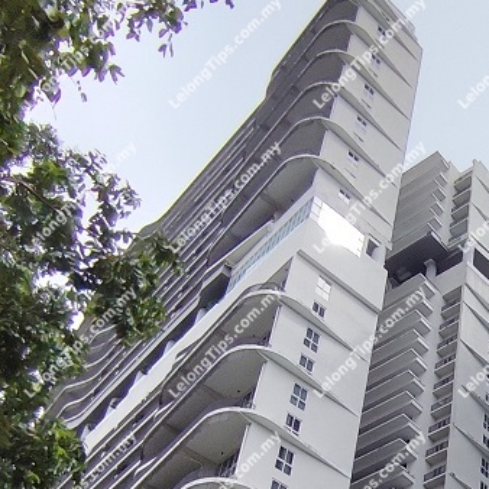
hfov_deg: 31.5
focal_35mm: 51
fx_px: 815
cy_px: 497
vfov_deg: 30.8
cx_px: 456
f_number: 2.2
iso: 50
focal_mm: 1.65
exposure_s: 1/3065
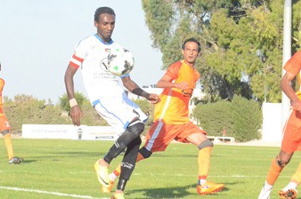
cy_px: 85
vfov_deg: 6.9
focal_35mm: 199
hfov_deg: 10.4
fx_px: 1661
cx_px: 138
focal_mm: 70
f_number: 13
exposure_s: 1/6400
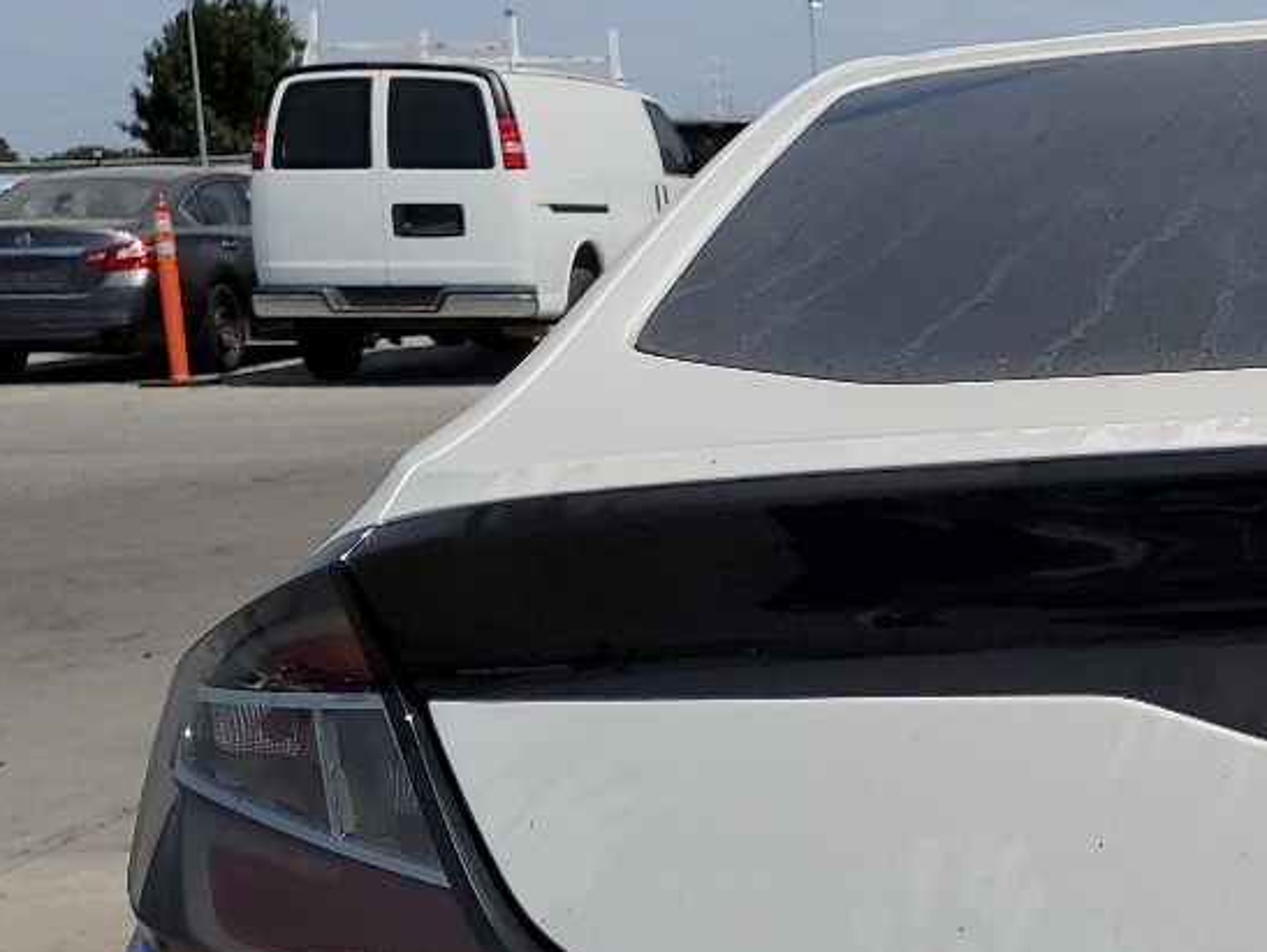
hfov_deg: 23.6
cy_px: 964
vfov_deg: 18.9
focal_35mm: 76
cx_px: 1475
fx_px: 2784
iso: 50
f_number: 1.5
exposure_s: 1/10000
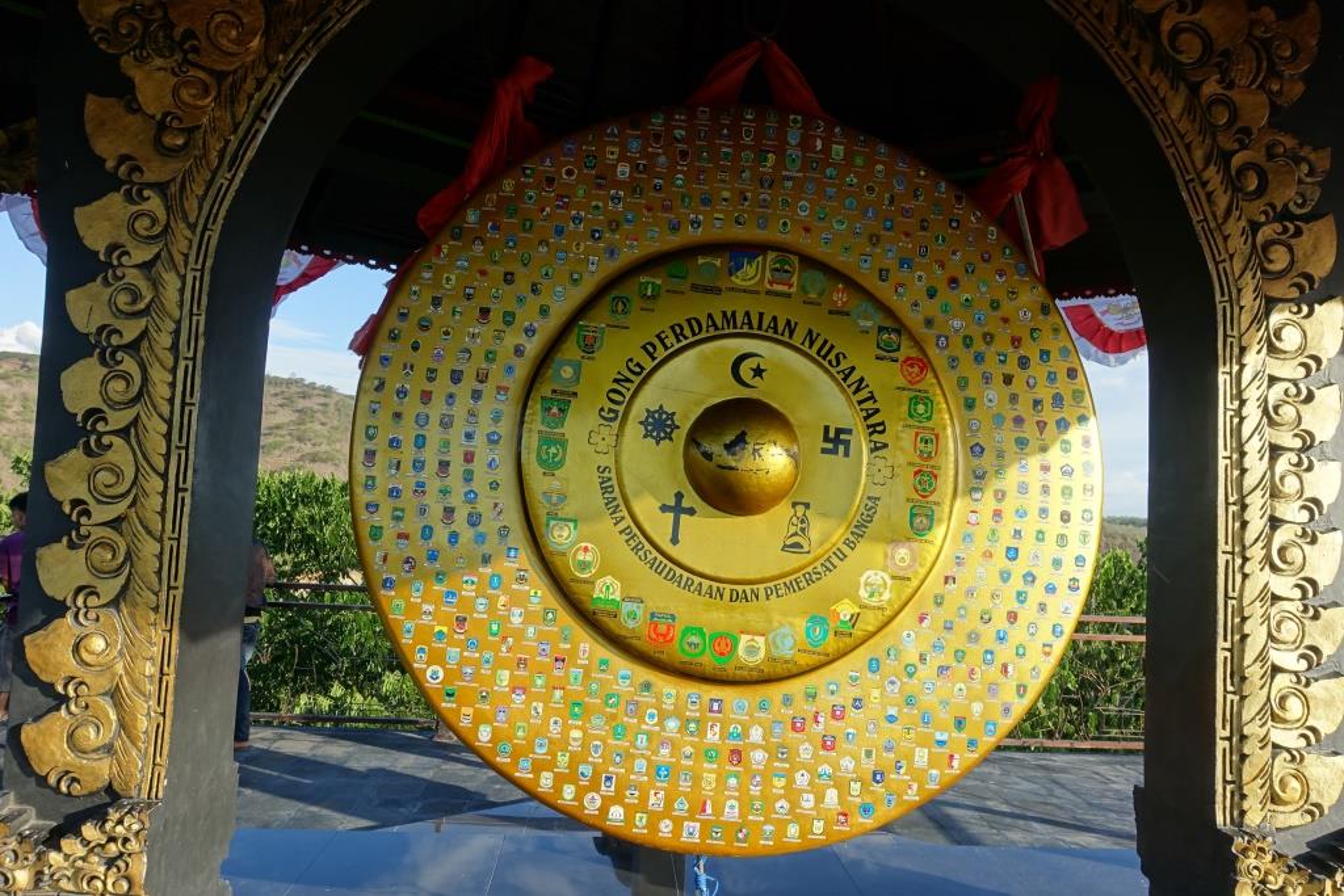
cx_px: 672
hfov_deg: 73.7
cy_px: 448
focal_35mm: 24
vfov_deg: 53.1
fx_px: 896
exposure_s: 1/400
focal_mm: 8.8
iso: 125
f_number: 4
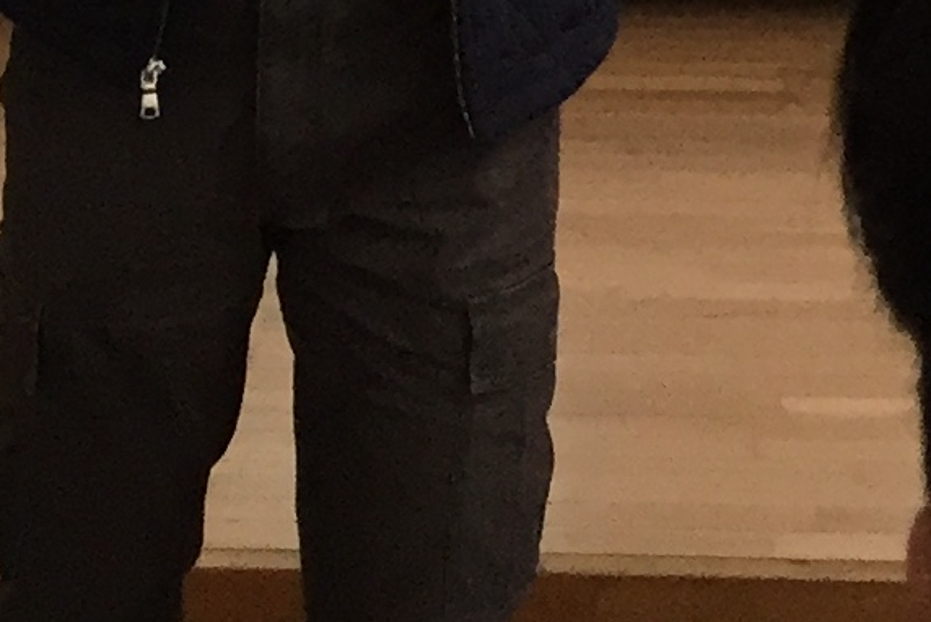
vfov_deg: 7.0
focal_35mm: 172
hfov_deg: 11.9
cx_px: 466
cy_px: -1332
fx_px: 4450
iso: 80
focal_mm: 4.15
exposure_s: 1/30
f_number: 2.2
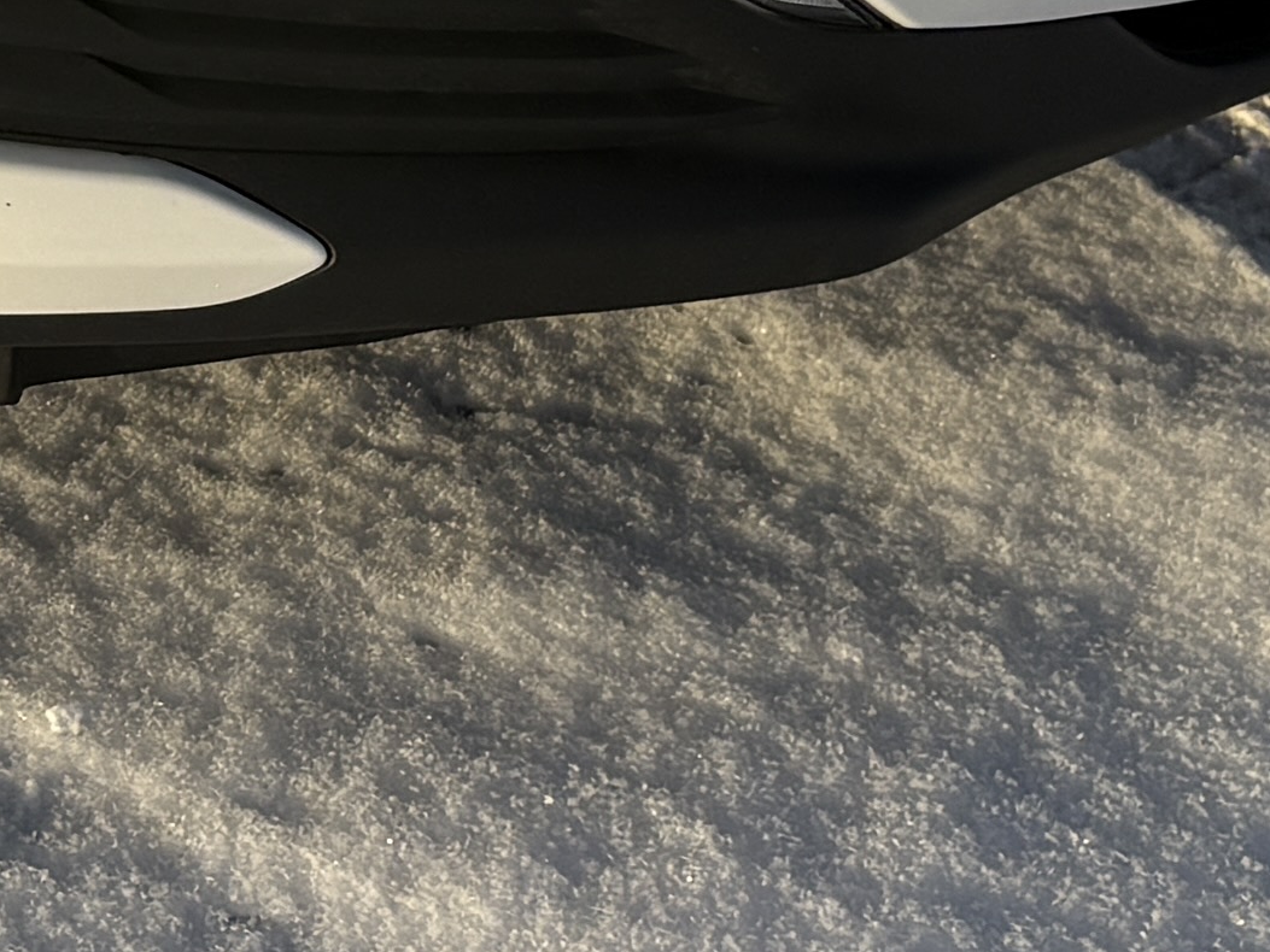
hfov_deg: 13.0
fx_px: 5174
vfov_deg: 10.0
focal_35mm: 141
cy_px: -718
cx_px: -802
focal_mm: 5.96
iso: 50
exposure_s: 1/3448
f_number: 1.6
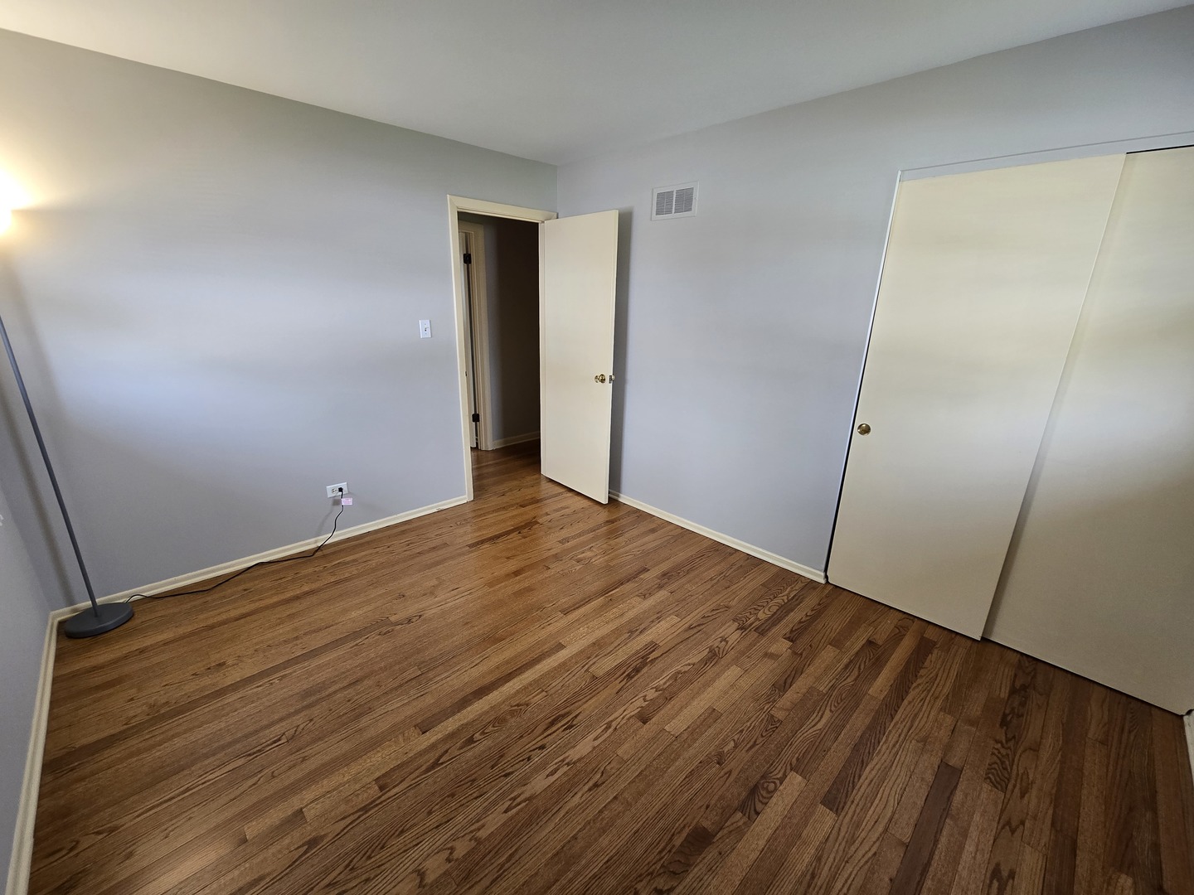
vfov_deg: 89.9
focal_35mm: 13
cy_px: 448
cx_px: 597
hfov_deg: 106.2
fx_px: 448
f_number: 2.2
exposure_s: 1/60
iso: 125
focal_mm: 2.2
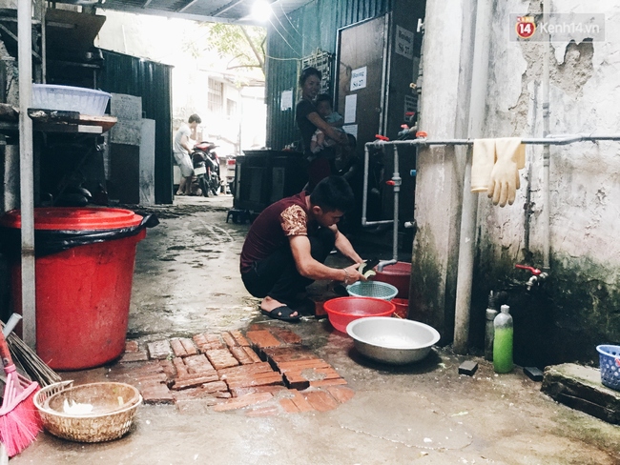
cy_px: 232
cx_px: 310
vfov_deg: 45.5
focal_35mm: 31
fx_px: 555
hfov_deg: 58.3
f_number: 2.4
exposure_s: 1/17
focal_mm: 3.3
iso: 200
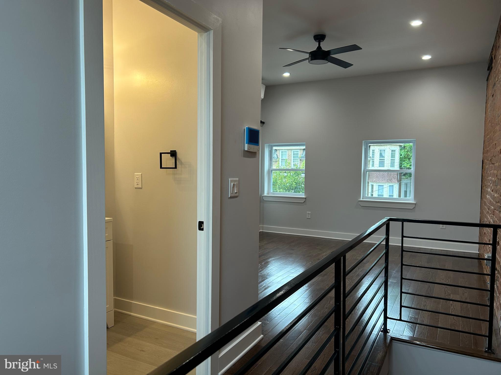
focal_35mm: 26
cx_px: 250
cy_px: 188
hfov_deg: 67.3
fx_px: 376
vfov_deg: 53.1
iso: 100
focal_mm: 5.7
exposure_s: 1/120
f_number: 1.5
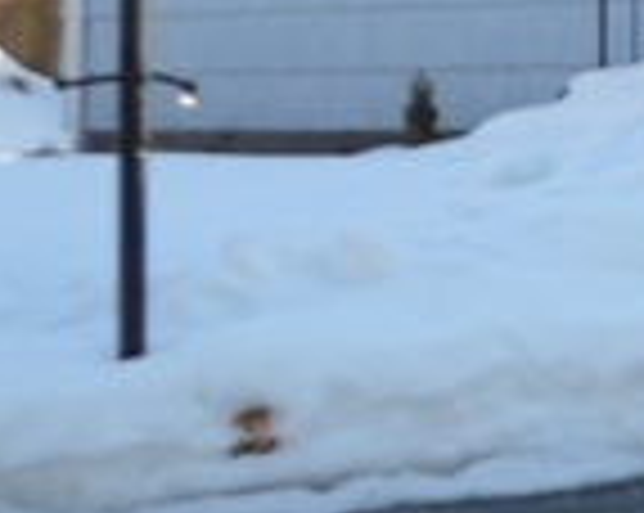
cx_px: 1860
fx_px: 5387
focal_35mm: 283
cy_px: -349
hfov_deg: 6.3
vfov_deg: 5.4
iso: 100
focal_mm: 28
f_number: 7.1
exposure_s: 1/200
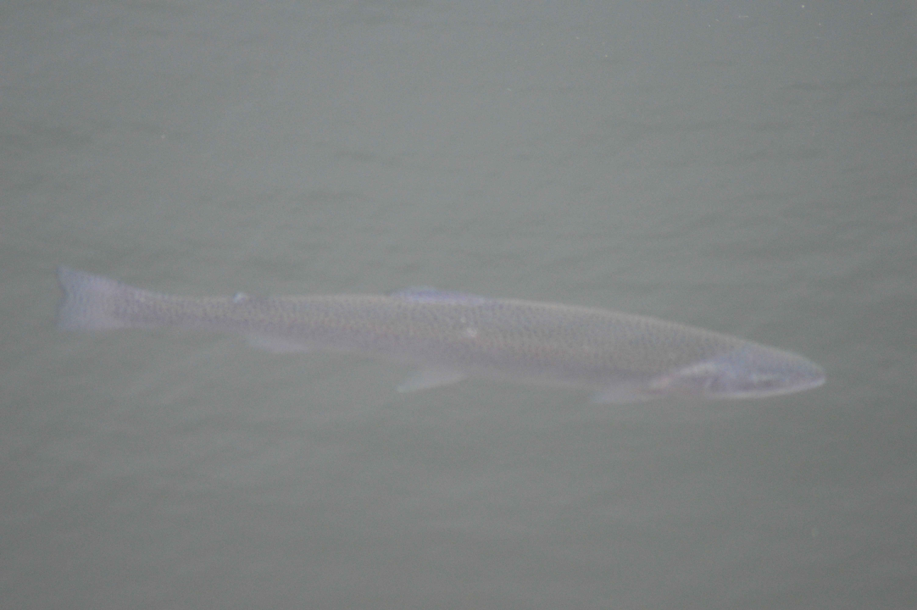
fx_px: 11452
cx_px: 458
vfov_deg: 3.0
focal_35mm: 450
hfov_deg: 4.6
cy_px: 305
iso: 2500
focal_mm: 300
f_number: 5.6
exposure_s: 1/500
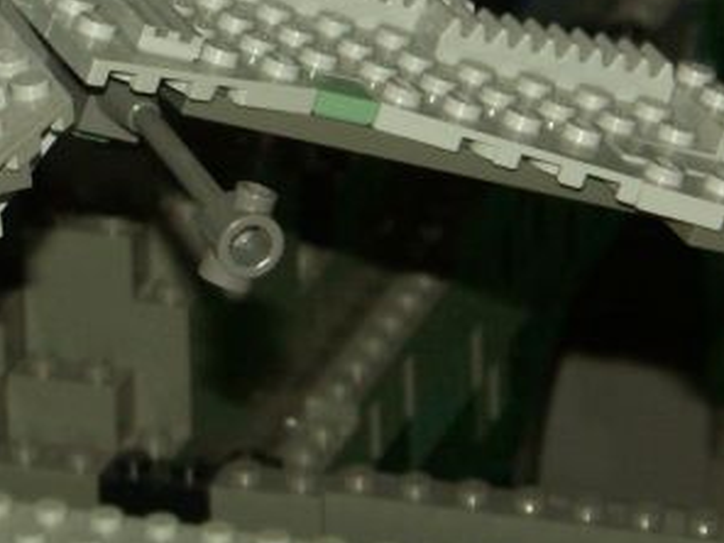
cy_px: 259
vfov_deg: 3.3
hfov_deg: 4.4
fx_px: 9349
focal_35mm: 447
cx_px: -223
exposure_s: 1/125
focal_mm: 32.98
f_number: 5.6
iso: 200
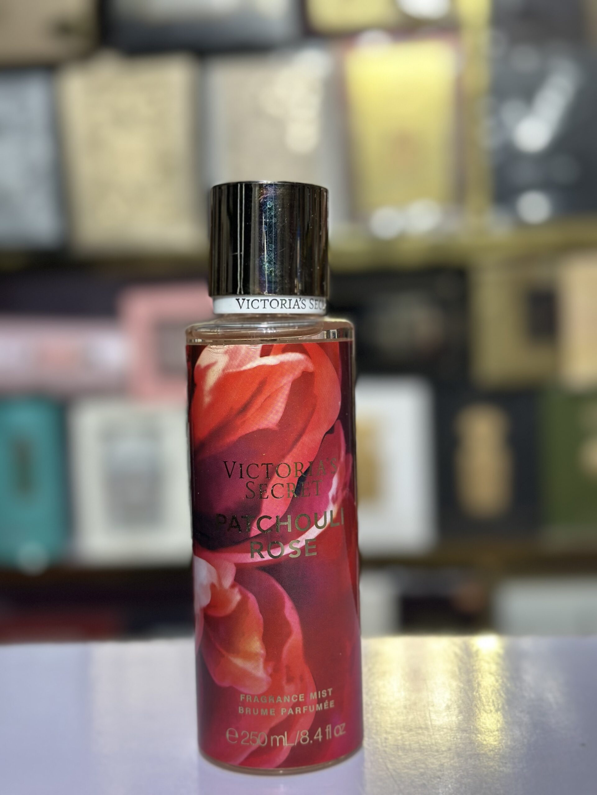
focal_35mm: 48
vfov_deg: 39.7
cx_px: 298
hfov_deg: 30.3
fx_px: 1104
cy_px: 398
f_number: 1.78
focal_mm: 6.86
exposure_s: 1/151
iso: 80
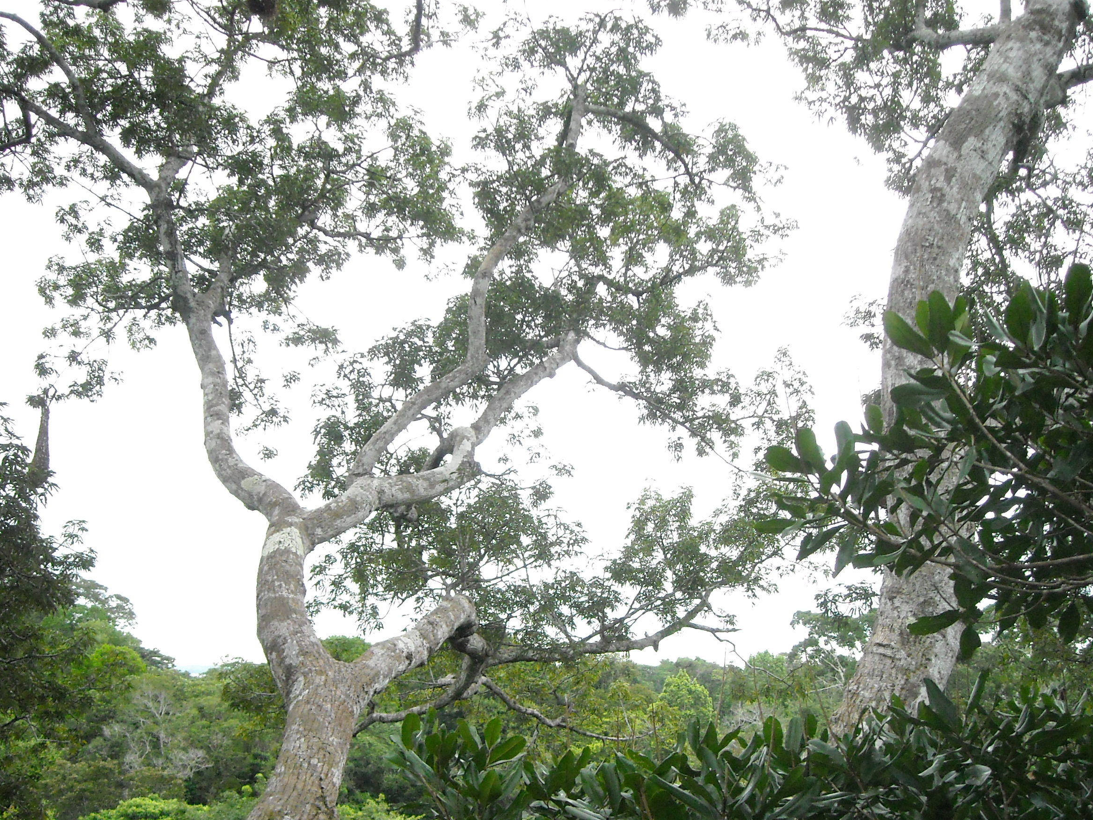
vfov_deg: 36.8
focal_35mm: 39
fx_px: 1232
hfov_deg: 47.8
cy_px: 436
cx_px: 570
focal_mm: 5.7
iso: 351
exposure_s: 1/201
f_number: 2.8
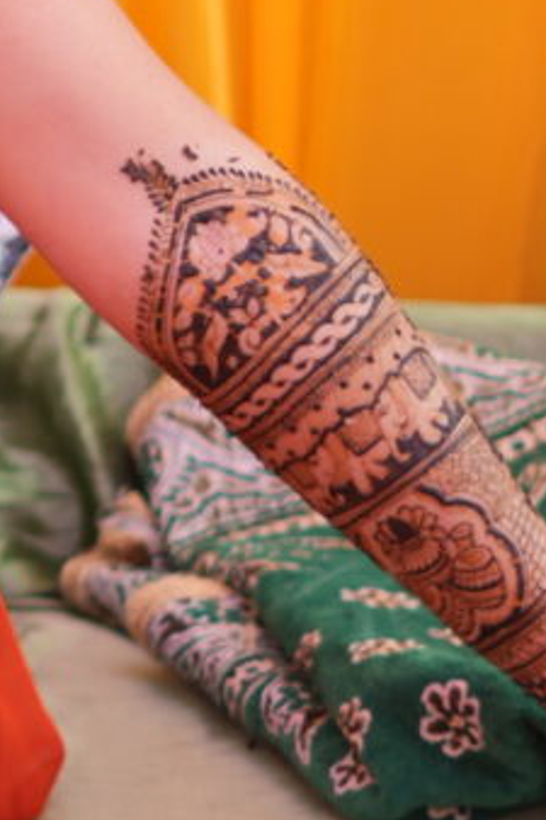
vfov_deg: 5.4
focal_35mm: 379
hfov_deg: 3.6
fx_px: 8630
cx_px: -654
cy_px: -361
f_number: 1.8
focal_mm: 50
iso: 100
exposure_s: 1/320
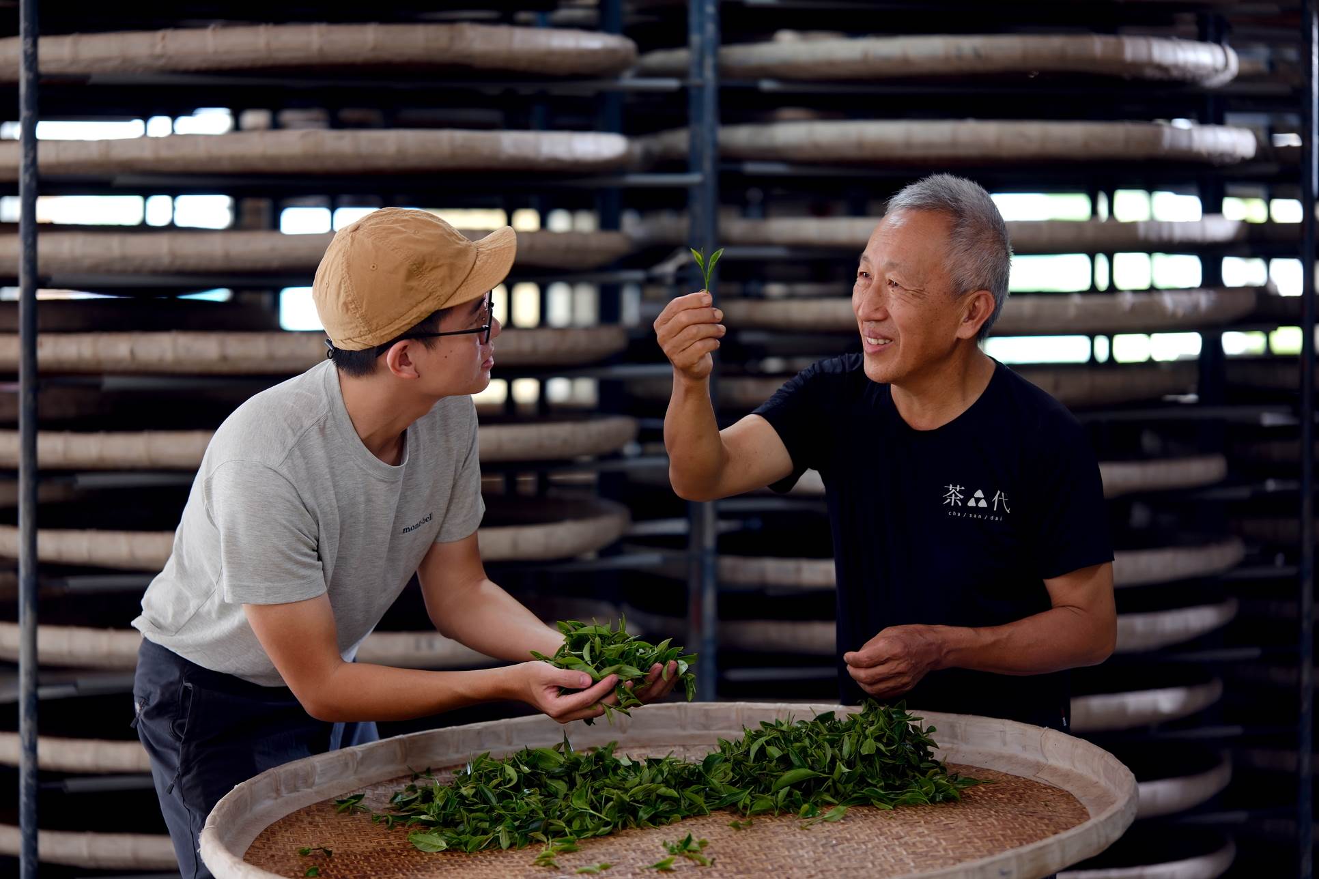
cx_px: 660
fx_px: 4140
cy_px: 440
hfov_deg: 18.1
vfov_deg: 12.1
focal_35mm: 113
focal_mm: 75
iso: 125
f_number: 1.4
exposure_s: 1/90
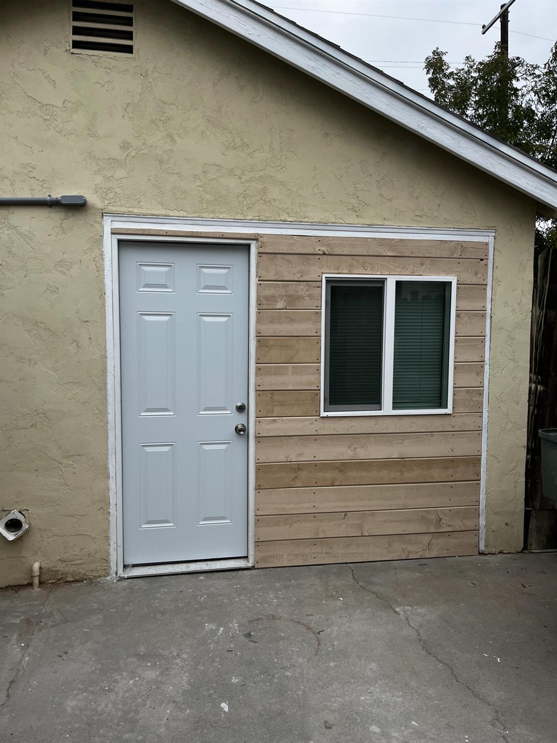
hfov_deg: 53.1
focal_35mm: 26
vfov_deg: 67.3
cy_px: 372
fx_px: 558
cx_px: 278
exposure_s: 1/1175
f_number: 1.6
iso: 50
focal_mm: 5.1
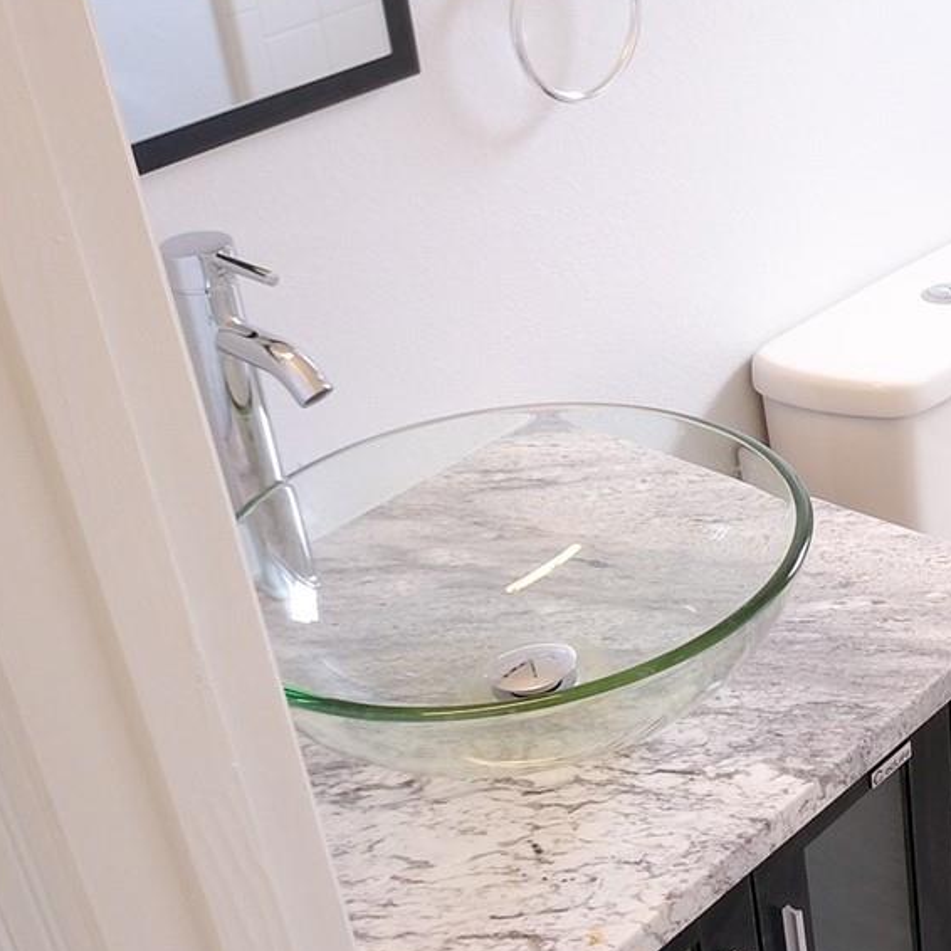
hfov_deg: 23.5
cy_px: 556
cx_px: 1227
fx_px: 2020
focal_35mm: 65
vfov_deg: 26.4
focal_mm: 4.73
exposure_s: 1/13
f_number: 2.2
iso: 100
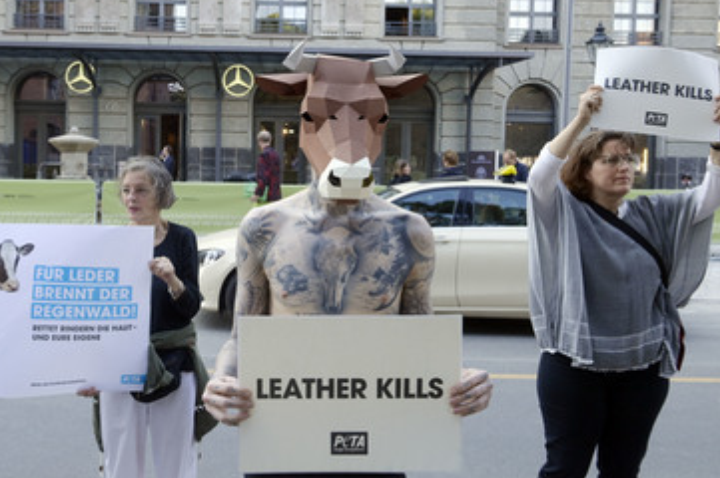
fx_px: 799
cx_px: 282
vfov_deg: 33.2
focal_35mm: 40
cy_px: 191
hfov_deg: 48.2
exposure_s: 1/160
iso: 1000
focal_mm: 32
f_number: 10
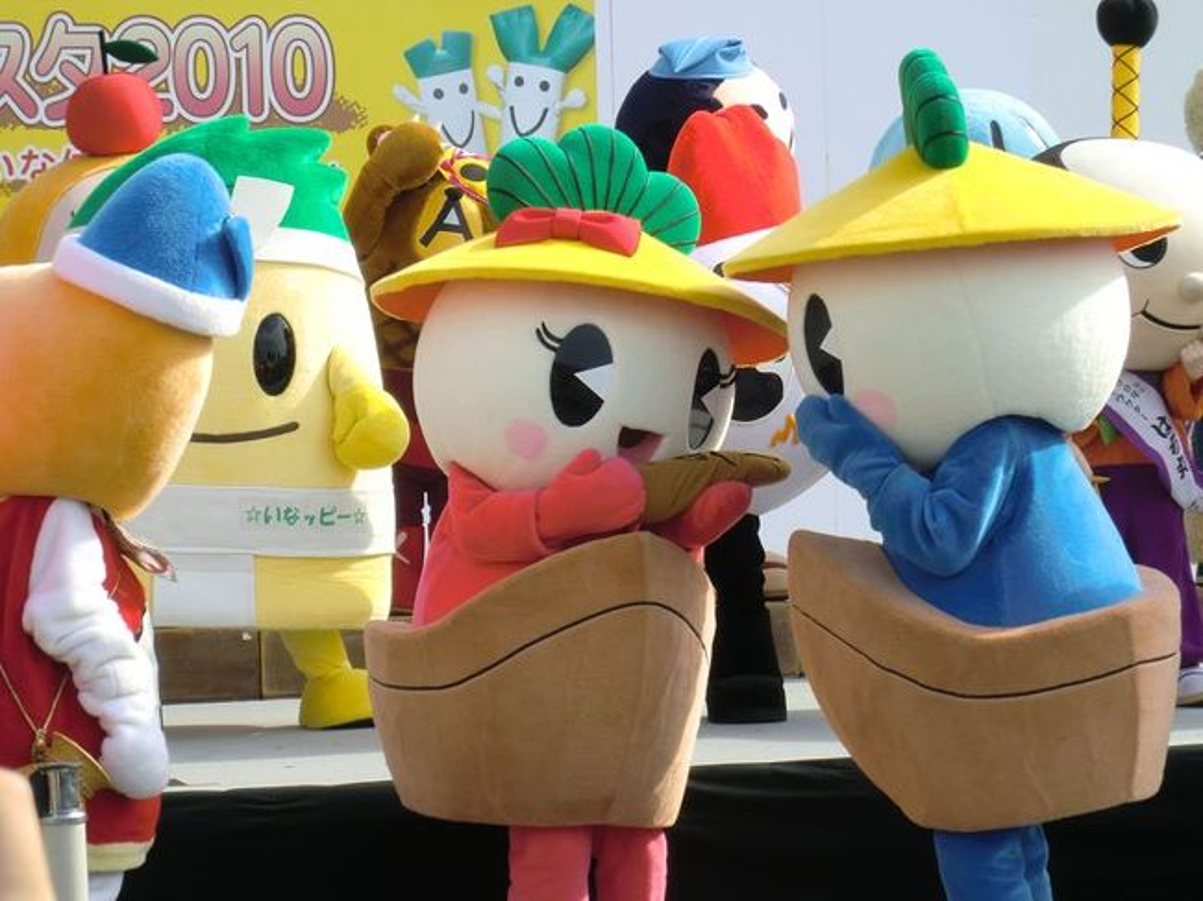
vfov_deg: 14.2
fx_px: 3613
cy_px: 450
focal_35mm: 104
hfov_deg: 18.9
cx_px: 602
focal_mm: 18.6
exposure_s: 1/160
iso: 64
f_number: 5.9
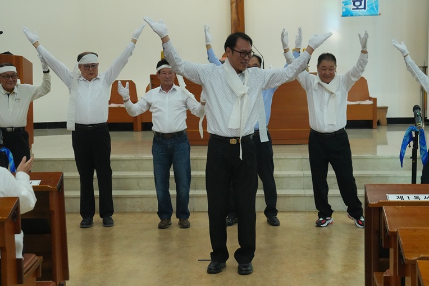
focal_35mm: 64
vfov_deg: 21.1
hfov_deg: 31.2
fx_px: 768
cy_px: 143
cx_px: 214
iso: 3200
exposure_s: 1/200
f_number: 6.3
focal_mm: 43
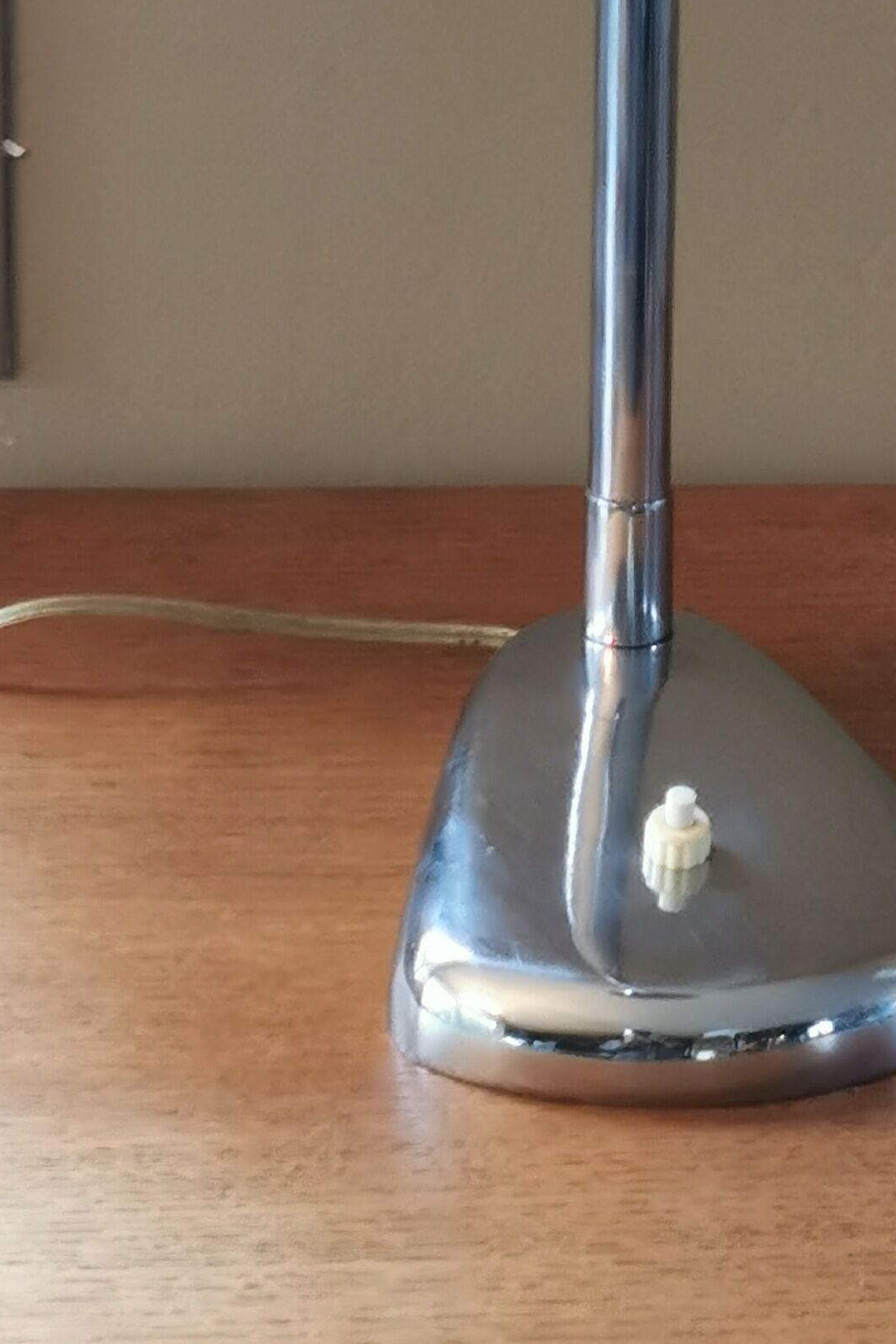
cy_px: 4
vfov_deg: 12.2
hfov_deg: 8.2
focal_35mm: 166
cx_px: 849
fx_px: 6198
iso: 250
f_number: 1.6
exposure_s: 1/50
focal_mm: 5.56
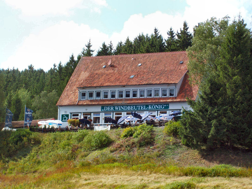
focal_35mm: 108
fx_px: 786
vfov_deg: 13.7
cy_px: 94
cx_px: 126
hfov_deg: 18.2
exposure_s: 1/262
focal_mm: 18
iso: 80
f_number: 4.8
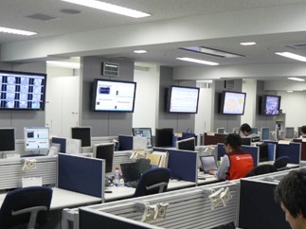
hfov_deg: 38.1
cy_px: 138
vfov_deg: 29.0
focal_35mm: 50
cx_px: 173
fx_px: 442
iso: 160
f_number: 2.8
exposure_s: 1/30
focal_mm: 6
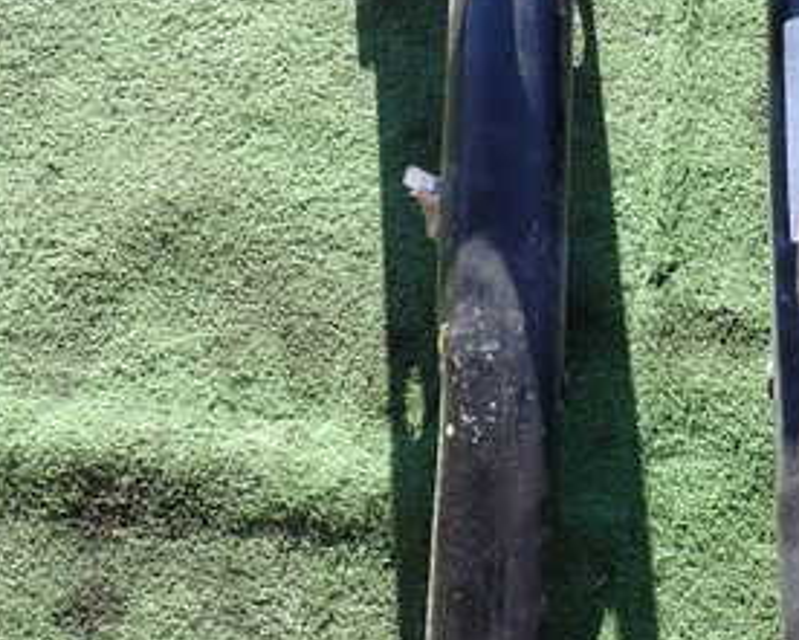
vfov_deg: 28.5
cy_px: 240
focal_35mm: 53
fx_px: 1254
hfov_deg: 33.8
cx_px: 692
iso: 100
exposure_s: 1/200
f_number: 2.8
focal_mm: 4.5
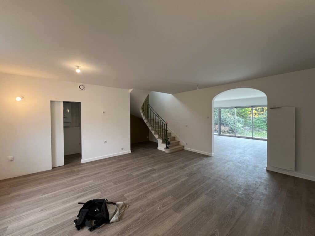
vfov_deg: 89.9
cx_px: 158
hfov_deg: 106.2
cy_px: 118
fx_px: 118
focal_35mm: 13
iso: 200
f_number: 1.8
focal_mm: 1.57
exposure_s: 1/100
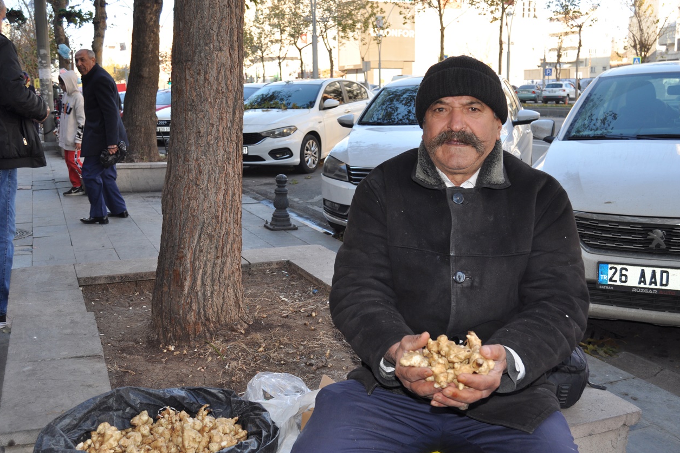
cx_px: 330
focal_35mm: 38
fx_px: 709
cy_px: 245
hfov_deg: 51.2
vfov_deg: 35.4
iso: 220
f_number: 3.8
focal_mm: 23
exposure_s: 1/200
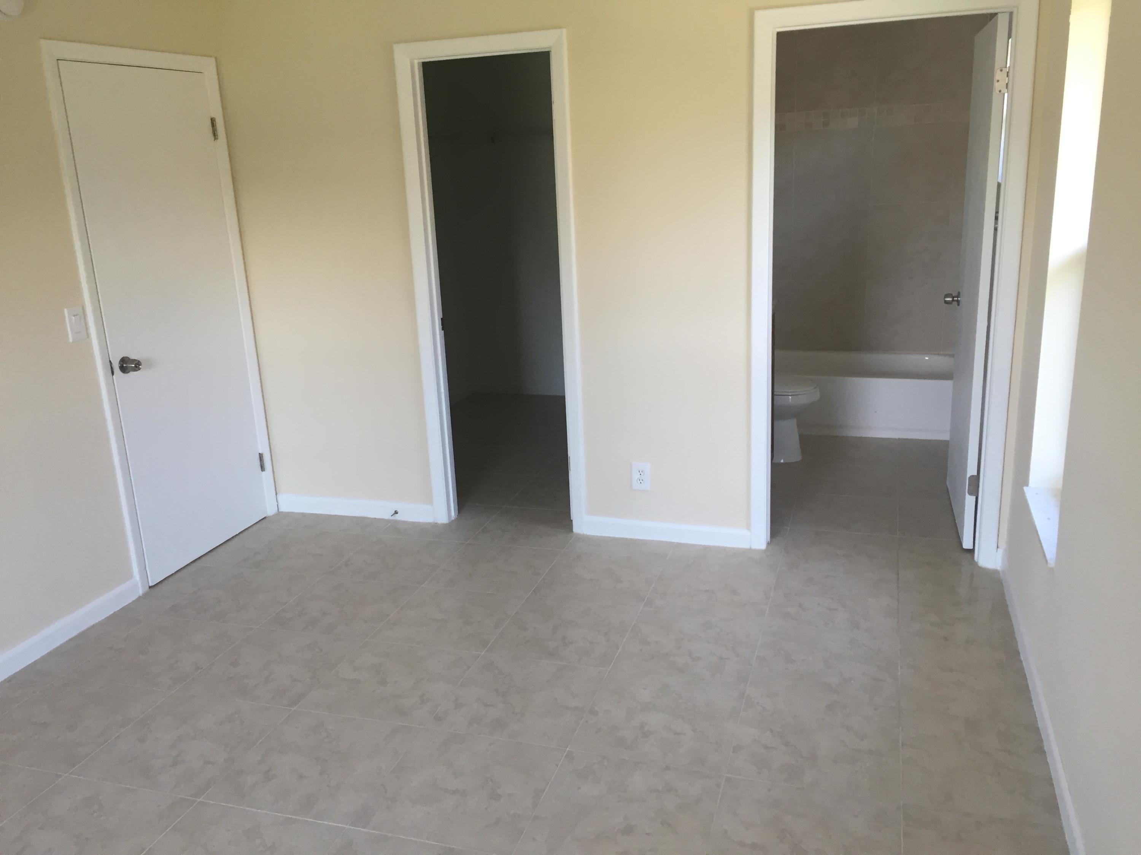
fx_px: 956
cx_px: 570
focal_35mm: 29
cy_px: 428
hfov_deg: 61.7
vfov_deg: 48.2
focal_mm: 4.15
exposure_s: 1/30
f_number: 2.2
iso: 32
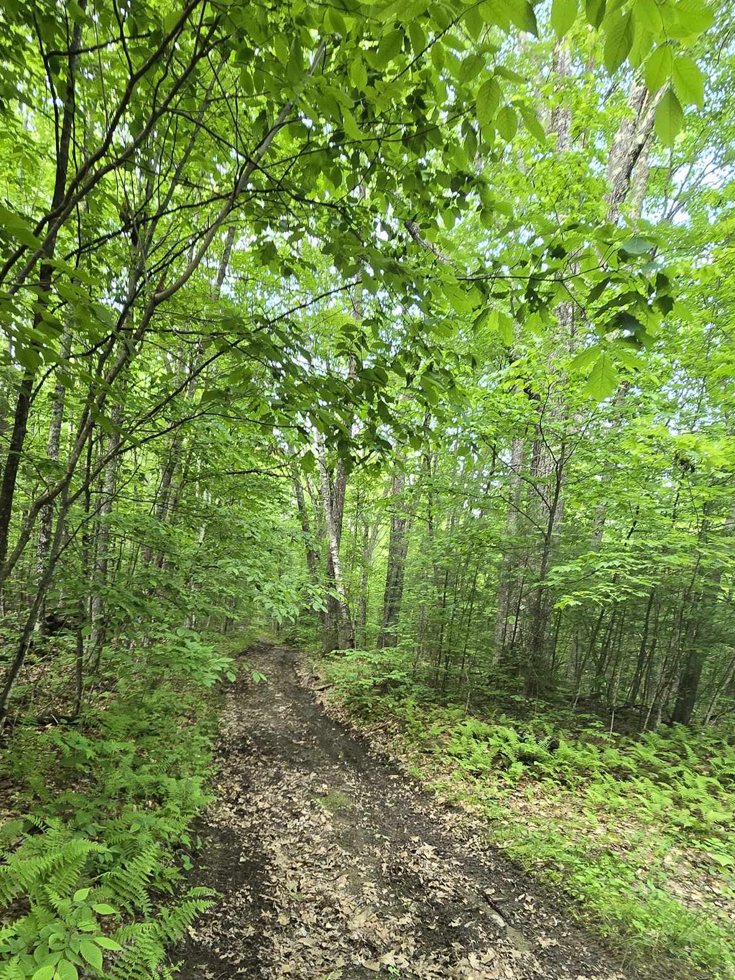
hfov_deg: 68.3
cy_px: 631
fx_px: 538
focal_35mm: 19
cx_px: 310
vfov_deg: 82.5
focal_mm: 2.2
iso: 125
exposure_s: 1/60
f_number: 2.2
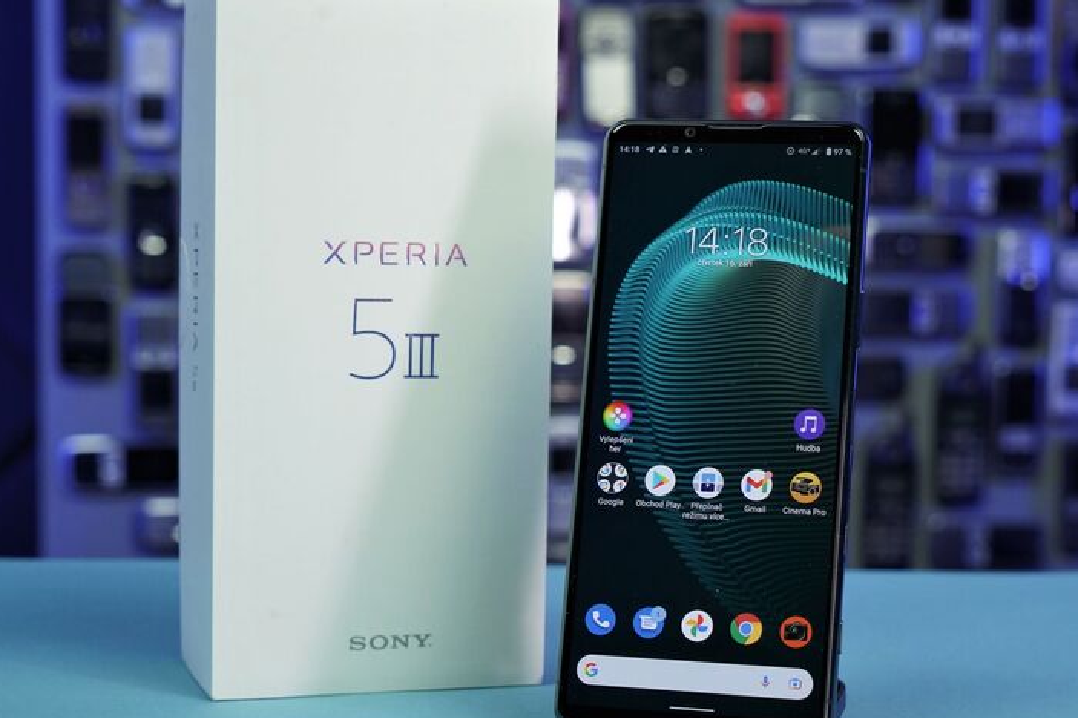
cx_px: 527
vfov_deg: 23.0
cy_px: 373
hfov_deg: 33.9
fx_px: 1766
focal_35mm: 59
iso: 1600
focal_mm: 50
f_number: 7.1
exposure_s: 1/160
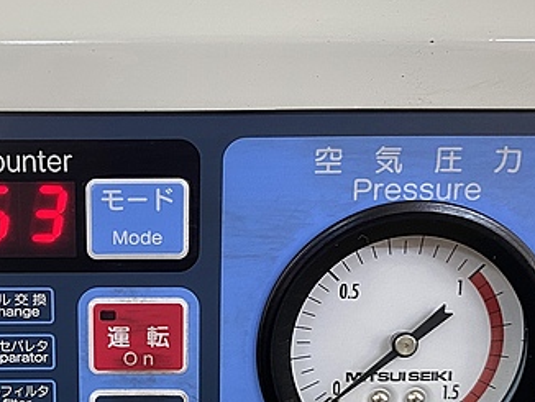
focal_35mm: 51
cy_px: 281
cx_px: 125
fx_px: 789
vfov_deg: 28.3
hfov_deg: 36.5
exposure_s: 1/60
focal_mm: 4.25
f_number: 1.8
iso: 160
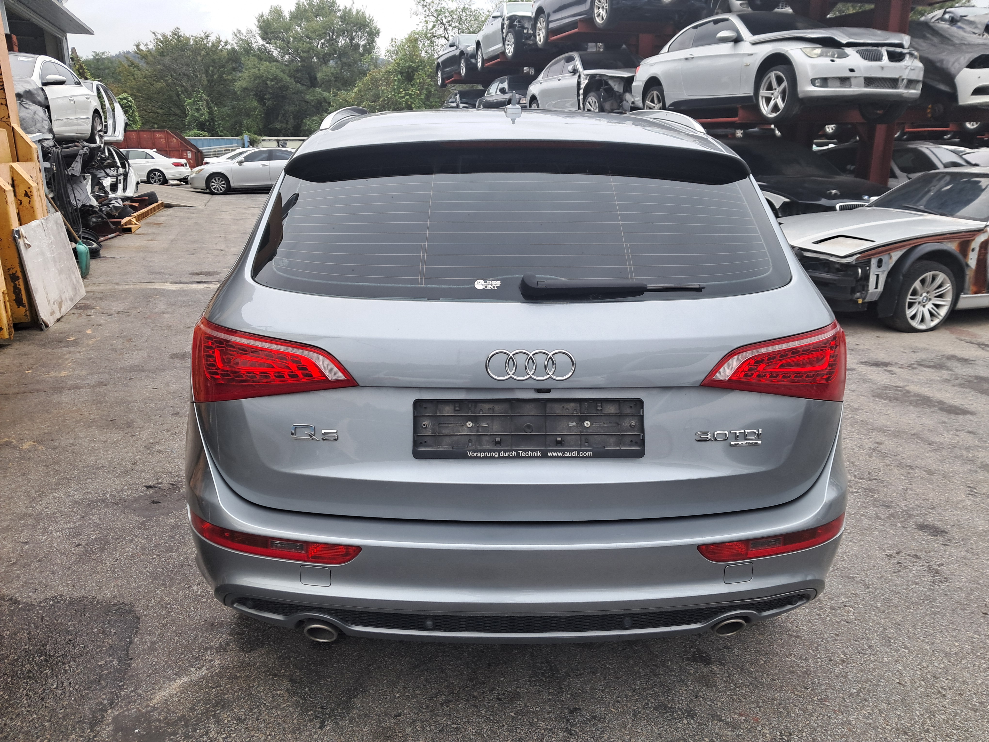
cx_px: 494
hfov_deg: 65.3
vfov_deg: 51.4
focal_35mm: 27
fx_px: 771
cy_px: 371
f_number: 1.8
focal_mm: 4
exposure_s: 1/100
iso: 50
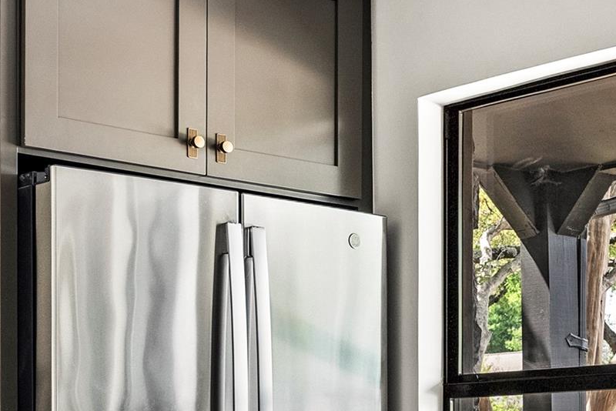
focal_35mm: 88
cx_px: 648
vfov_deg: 14.9
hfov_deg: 22.0
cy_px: 500
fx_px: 1511
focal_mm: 34.5
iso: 320
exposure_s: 1/3
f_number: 9
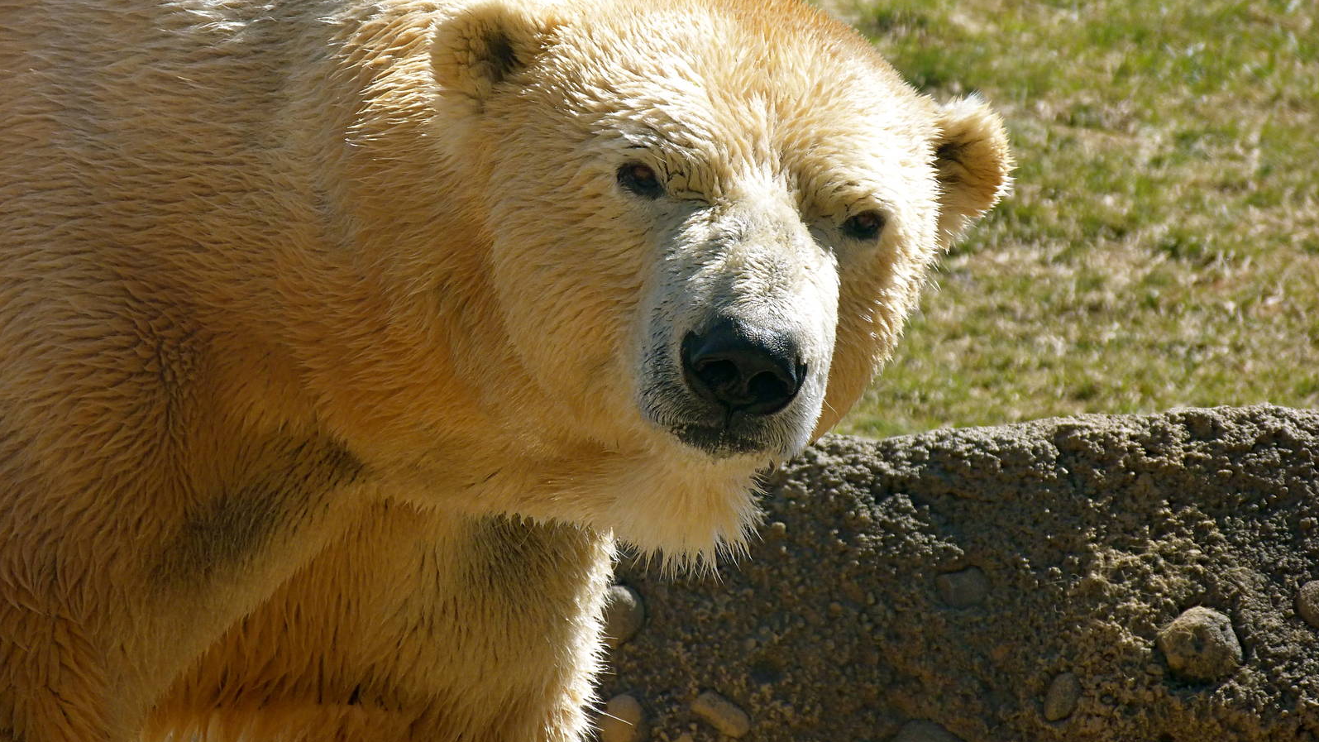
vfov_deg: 3.0
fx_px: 14374
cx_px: 660
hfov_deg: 5.3
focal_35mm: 411
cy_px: 314
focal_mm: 67.7
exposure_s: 1/400
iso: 125
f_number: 4.5
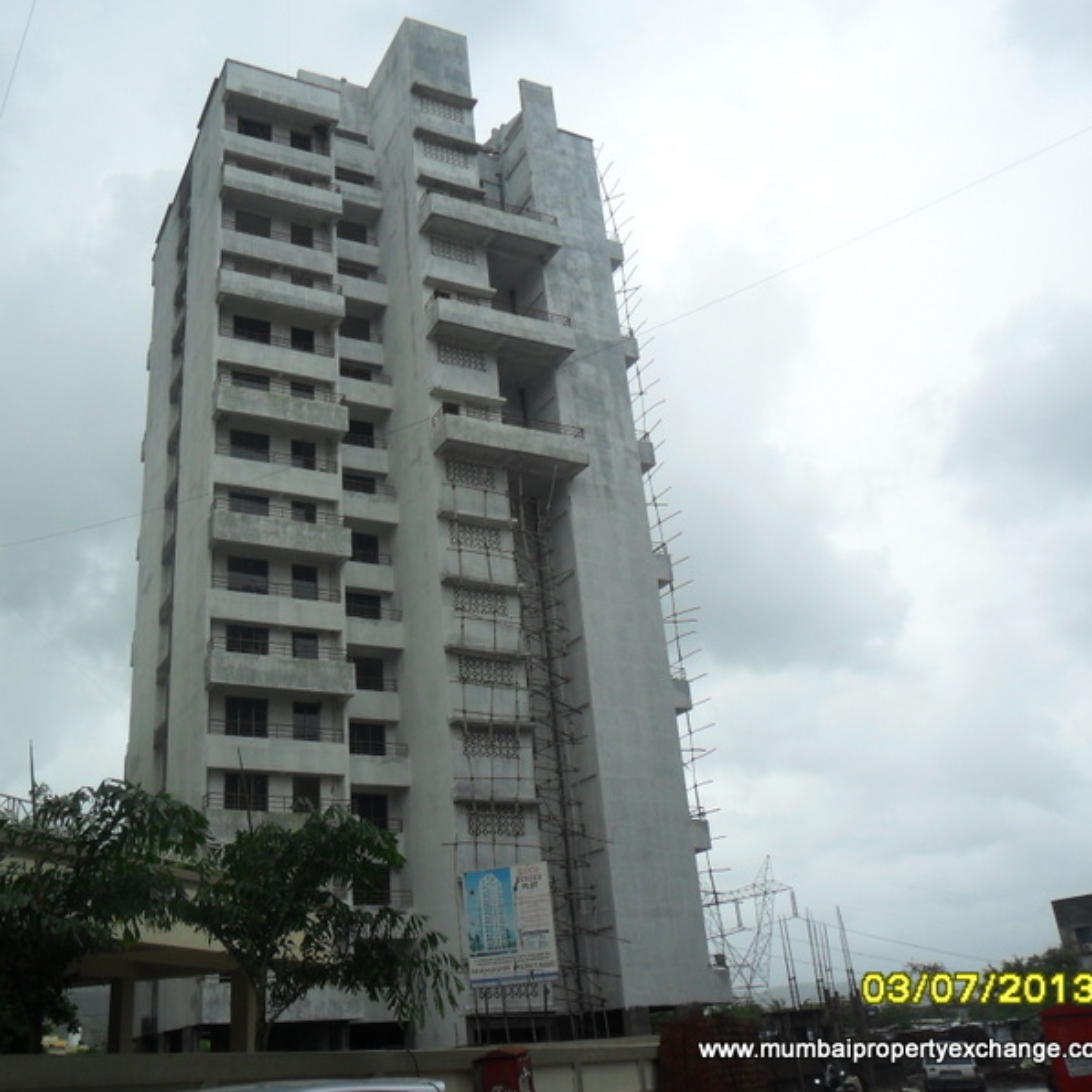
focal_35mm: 32
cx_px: 423
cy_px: 545
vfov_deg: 51.1
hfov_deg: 50.7
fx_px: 1142
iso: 100
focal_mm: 4.9
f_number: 8.9
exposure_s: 1/180
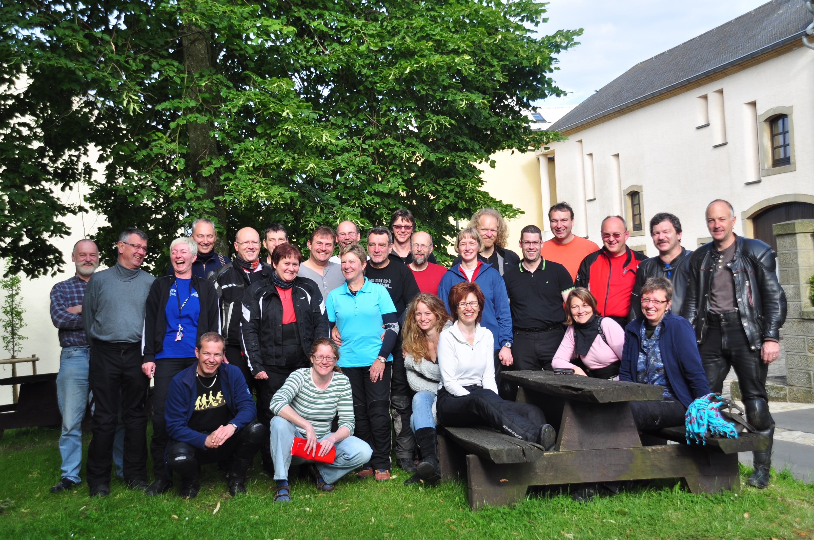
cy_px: 270
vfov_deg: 30.8
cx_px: 407
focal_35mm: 44
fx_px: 982
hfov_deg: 45.0
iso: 200
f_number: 7.1
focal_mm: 29
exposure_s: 1/200
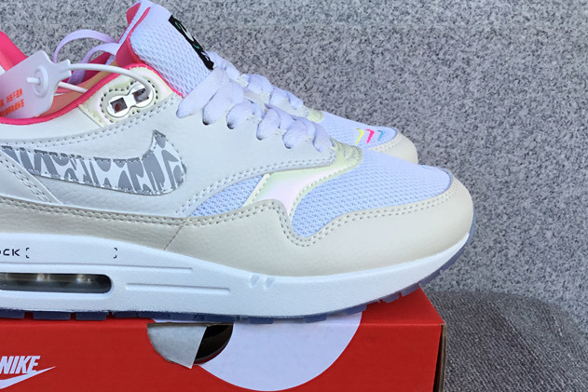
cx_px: 188
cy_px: 268
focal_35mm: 46
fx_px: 751
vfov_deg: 29.0
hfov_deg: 42.1
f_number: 2.4
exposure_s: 1/270
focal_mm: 3.3
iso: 25
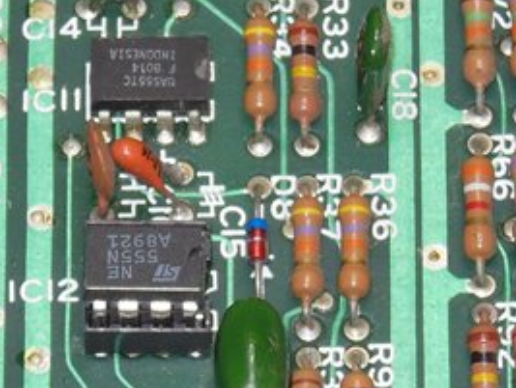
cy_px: 282
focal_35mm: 186
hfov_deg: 10.6
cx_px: 423
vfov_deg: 8.0
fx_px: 2776
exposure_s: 1/60
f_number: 4.8
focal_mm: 19.7
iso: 200
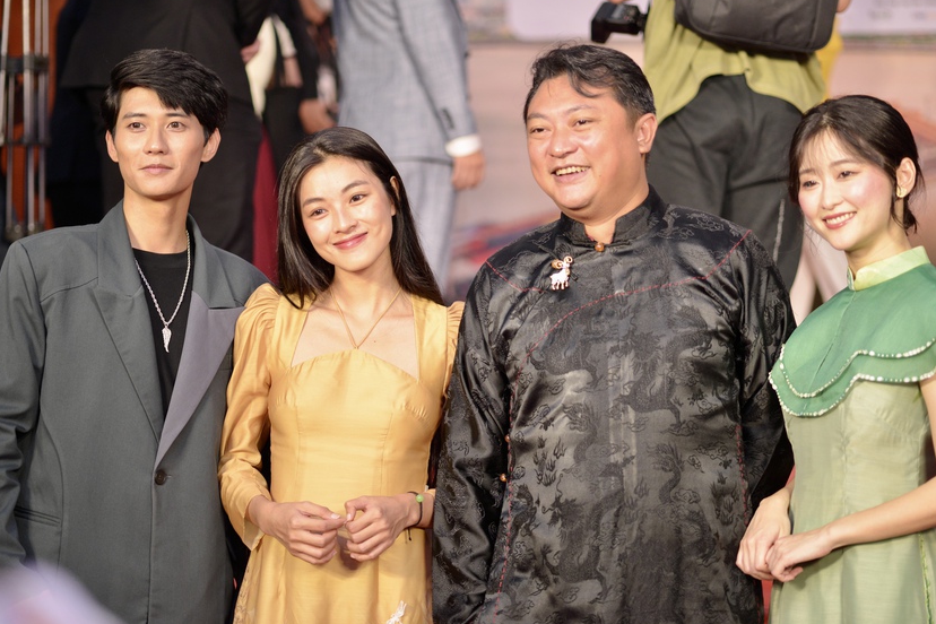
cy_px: 309
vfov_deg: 12.6
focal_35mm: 109
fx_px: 2834
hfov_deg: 18.8
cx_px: 475
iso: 1000
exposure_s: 1/250
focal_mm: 105
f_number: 2.8
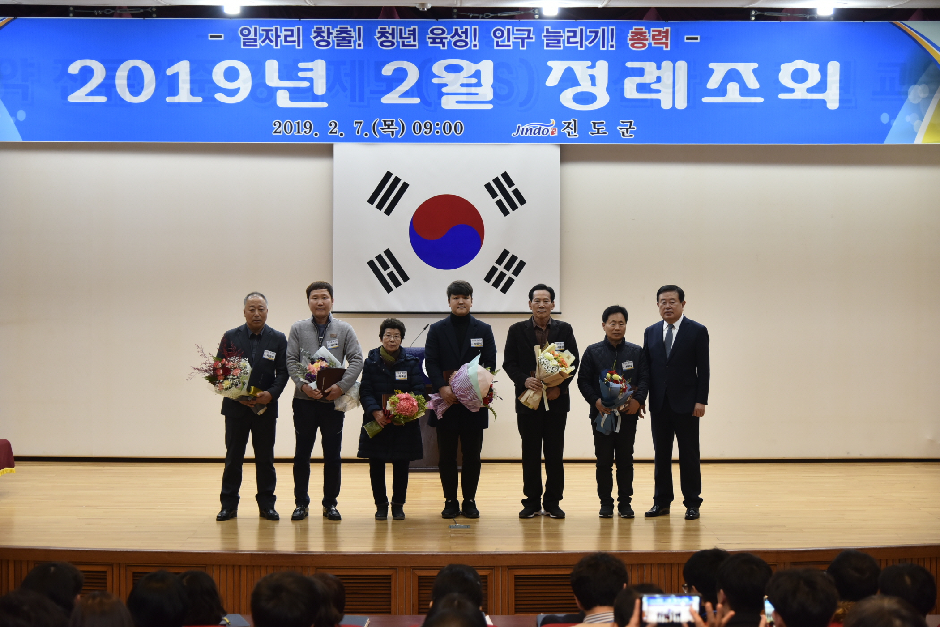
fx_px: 1515
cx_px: 470
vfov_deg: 23.4
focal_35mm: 58
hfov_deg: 34.5
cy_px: 314
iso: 1000
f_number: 4
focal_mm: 58
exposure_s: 1/125
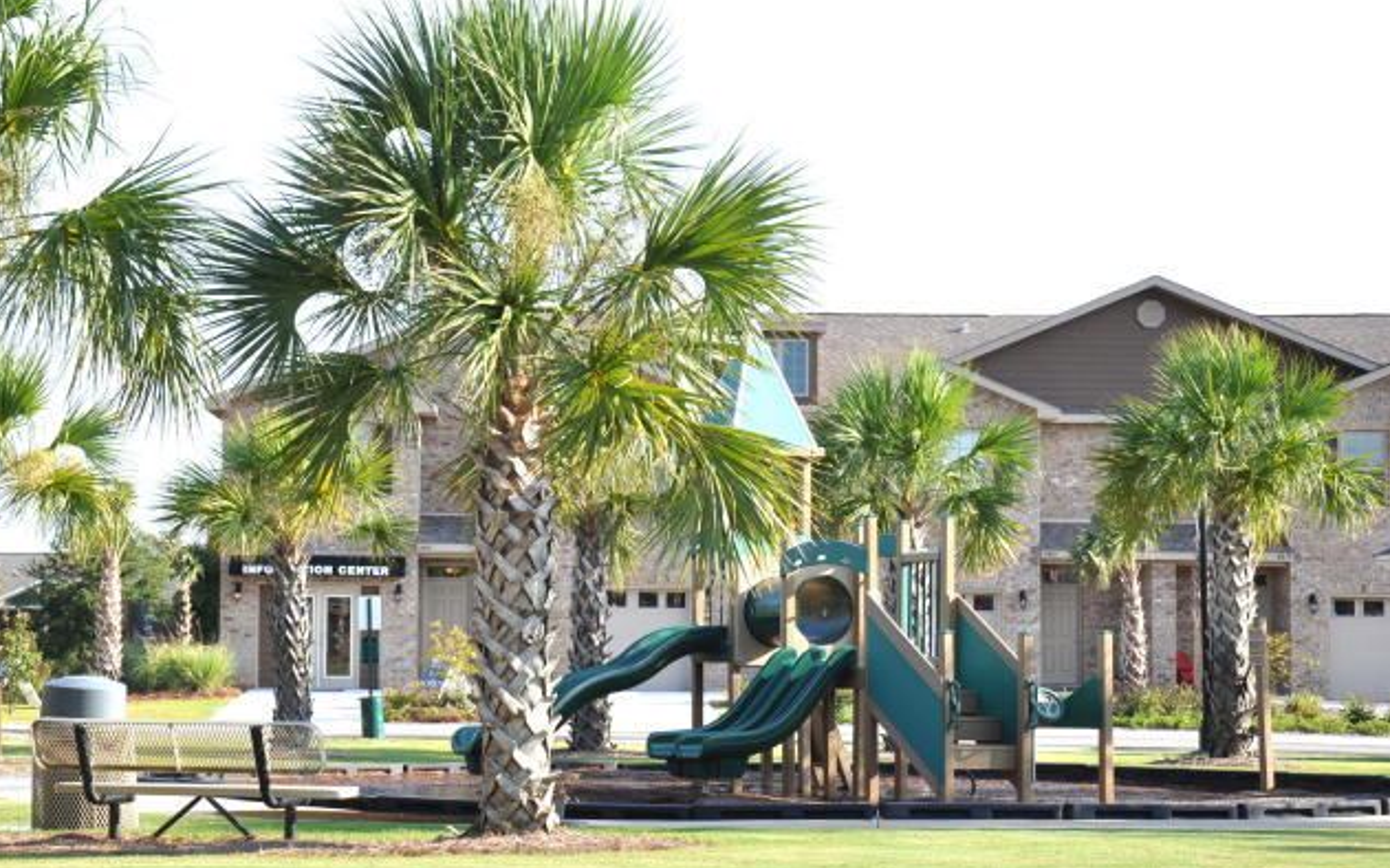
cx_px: 599
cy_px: 475
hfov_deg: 26.3
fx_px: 2976
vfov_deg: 16.6
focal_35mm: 79
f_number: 8
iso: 200
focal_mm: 45
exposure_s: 1/250
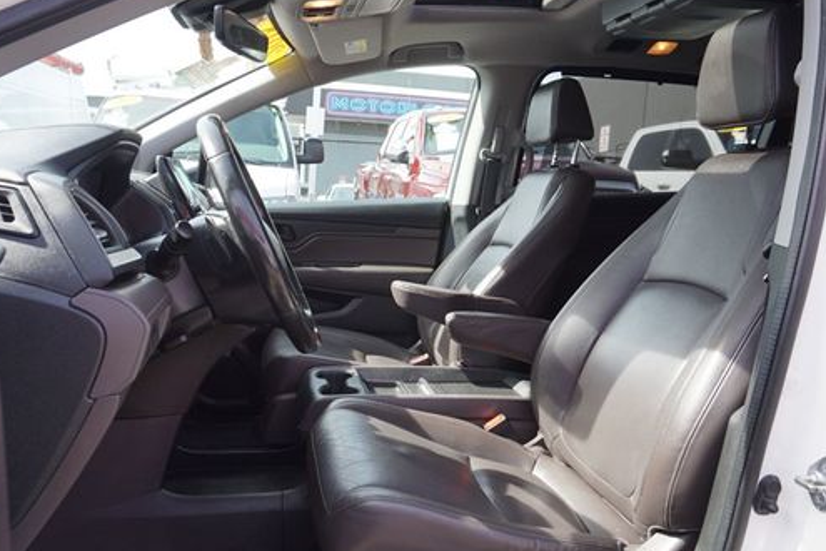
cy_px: 306
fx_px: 711
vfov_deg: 42.3
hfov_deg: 60.3
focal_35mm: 31
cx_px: 402
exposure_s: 1/80
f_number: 5.6
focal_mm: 16
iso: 100
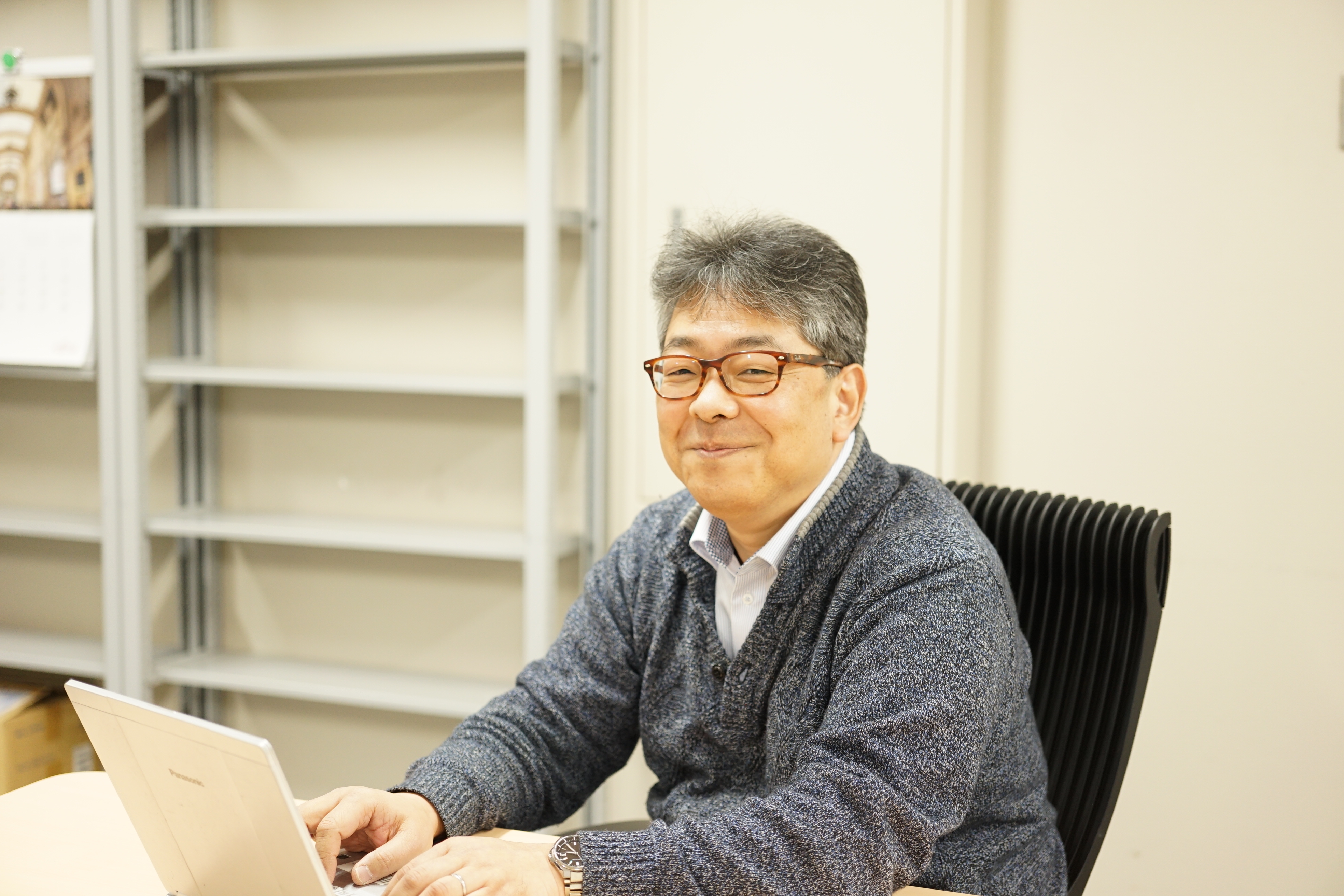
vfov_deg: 27.0
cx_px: 672
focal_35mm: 50
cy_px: 448
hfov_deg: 39.6
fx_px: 1867
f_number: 2.5
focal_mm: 50
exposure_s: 1/100
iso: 800
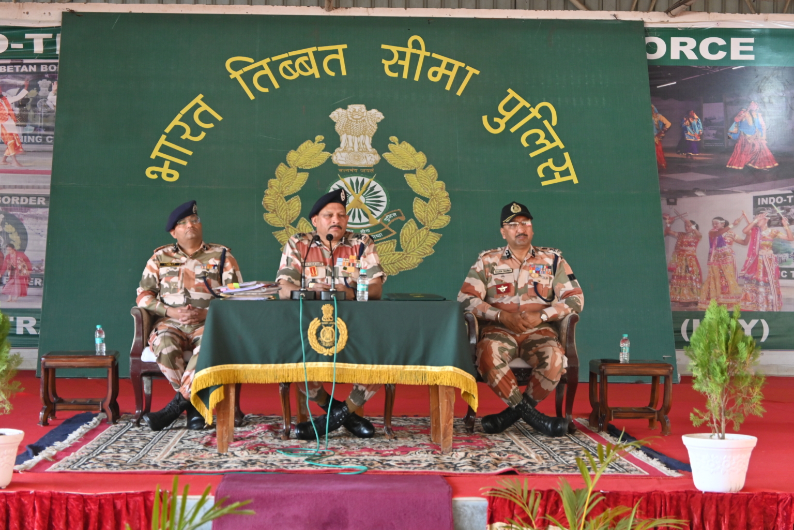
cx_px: 397
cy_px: 265
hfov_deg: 27.0
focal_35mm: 75
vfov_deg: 18.2
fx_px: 1654
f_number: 6.3
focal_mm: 50
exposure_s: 1/30
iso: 800
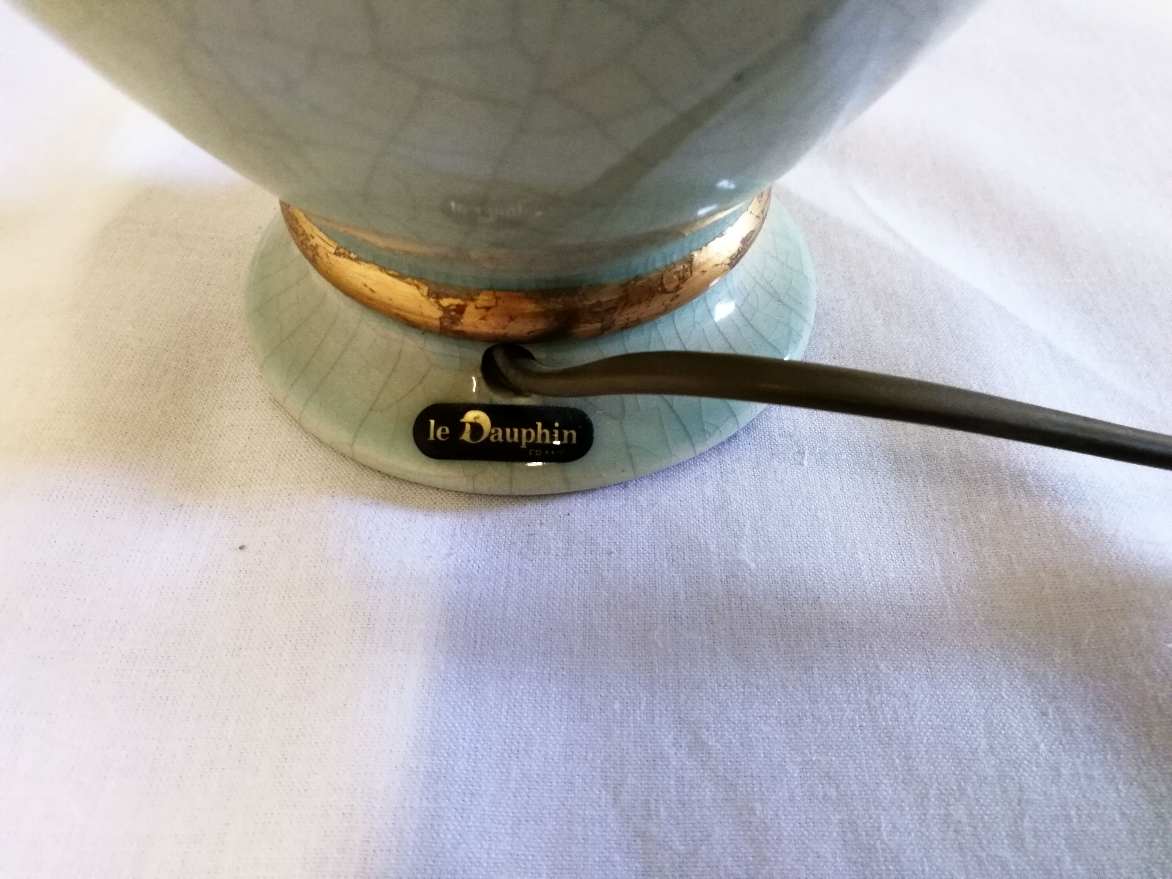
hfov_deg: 71.6
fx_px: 813
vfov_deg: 56.8
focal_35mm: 24
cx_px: 586
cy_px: 440
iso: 125
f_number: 2.2
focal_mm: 2.38
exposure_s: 1/50
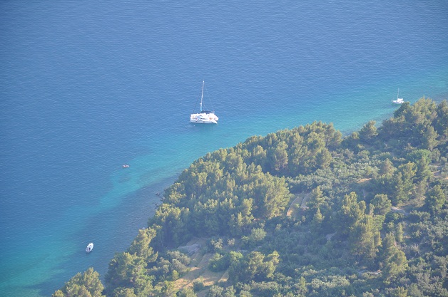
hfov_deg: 12.7
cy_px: 147
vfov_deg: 8.5
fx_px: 2007
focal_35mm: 162
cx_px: 229
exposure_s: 1/100
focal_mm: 105
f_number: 5.6
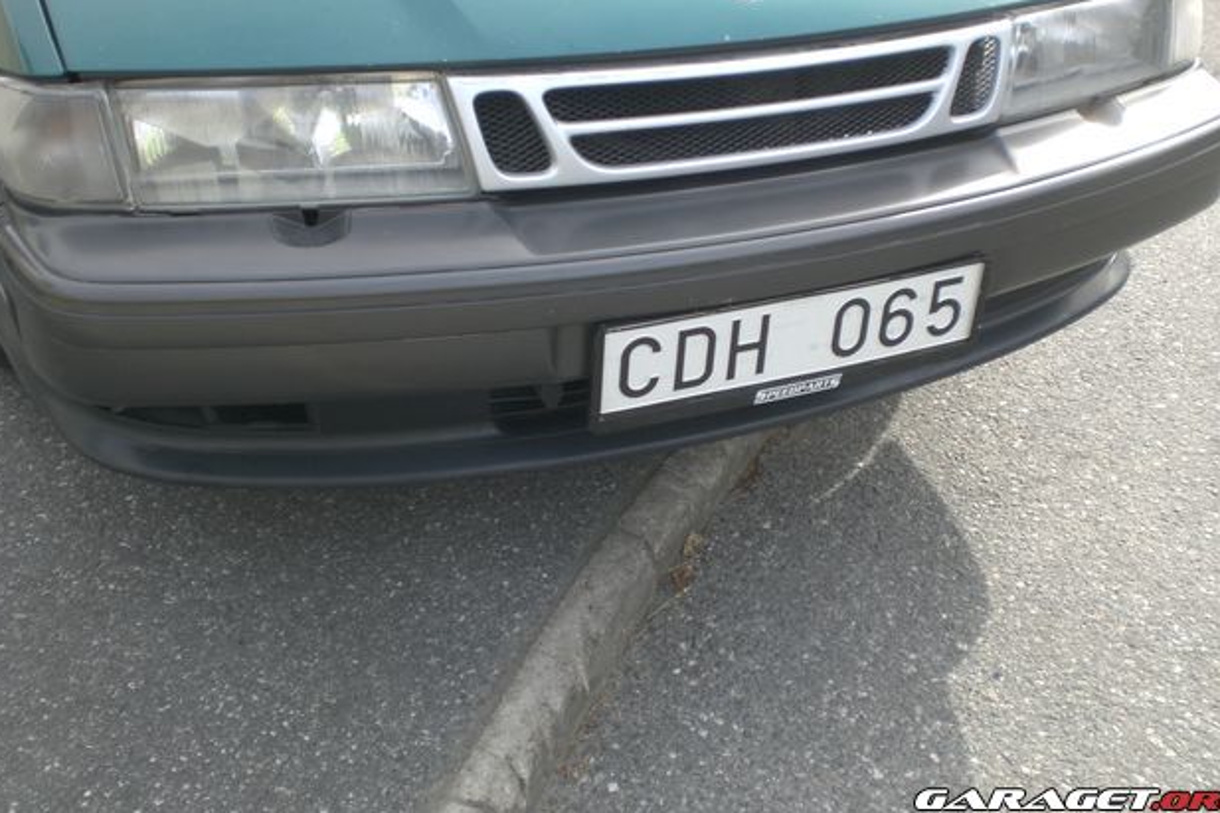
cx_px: 621
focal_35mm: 41
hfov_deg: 47.4
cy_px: 344
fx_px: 1389
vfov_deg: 32.6
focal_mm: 6.3
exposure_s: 1/200
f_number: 3.1
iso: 50
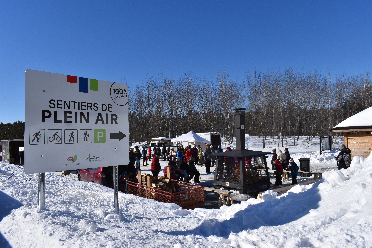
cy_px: 124
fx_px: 279
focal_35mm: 27
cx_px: 186
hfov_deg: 67.4
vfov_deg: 47.9
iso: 200
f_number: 13
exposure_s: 1/640
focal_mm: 18
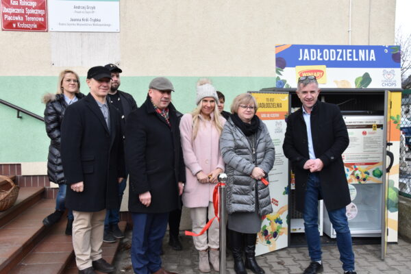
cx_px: 206
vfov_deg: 36.9
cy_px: 137
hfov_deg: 53.1
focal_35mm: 36
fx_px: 411
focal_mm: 24
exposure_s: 1/200
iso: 400
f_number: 7.1
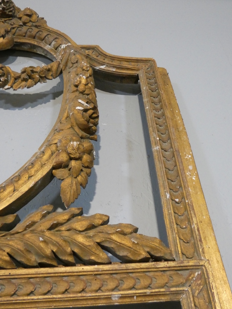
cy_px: 154
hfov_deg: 44.2
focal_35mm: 32
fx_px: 286
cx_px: 116
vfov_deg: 56.8
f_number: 3.4
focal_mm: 5.8
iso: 1000
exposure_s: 1/125
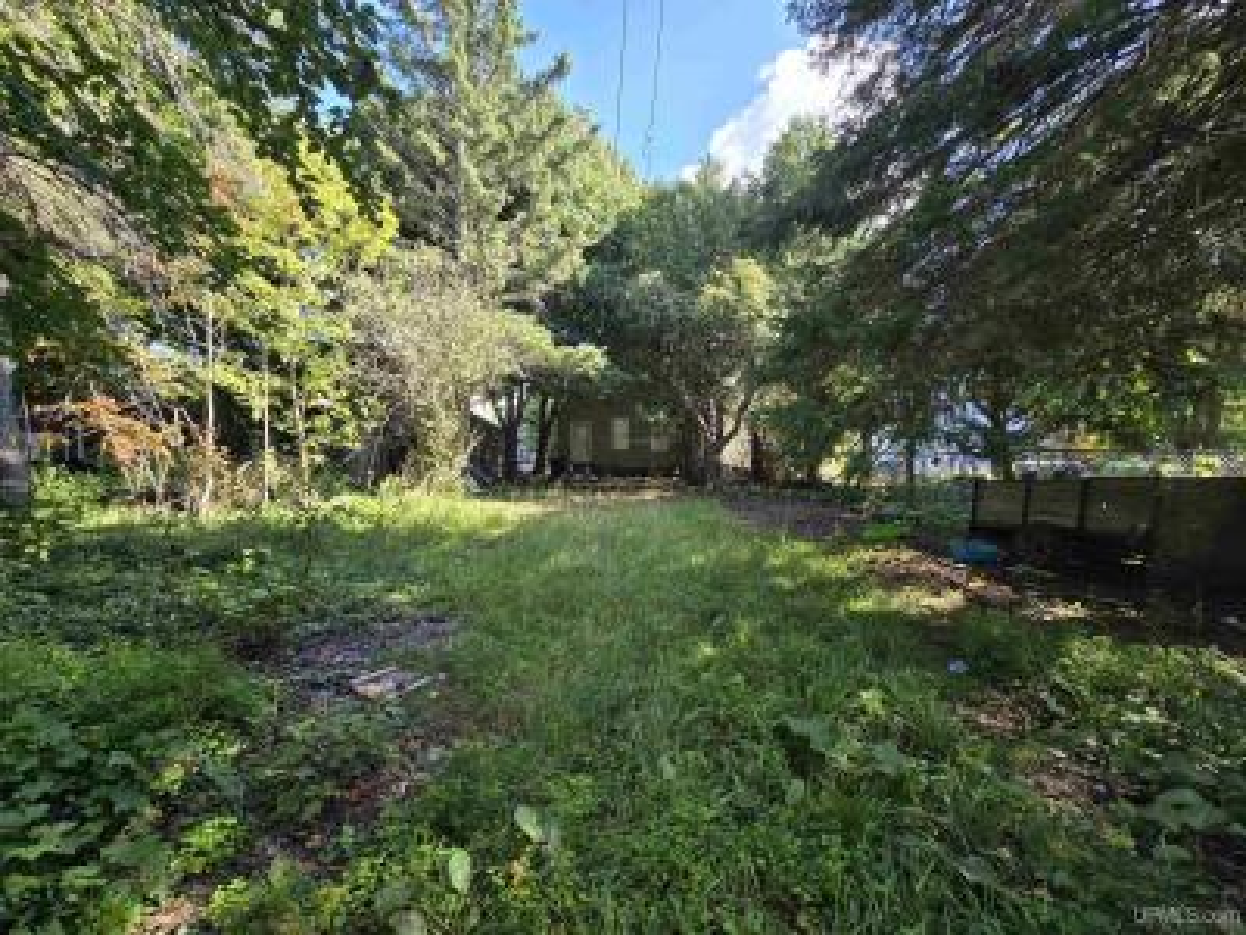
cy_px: 468
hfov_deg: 106.2
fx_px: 468
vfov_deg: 89.9
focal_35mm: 13
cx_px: 623
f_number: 2.2
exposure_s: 1/289
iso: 50
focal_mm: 2.2
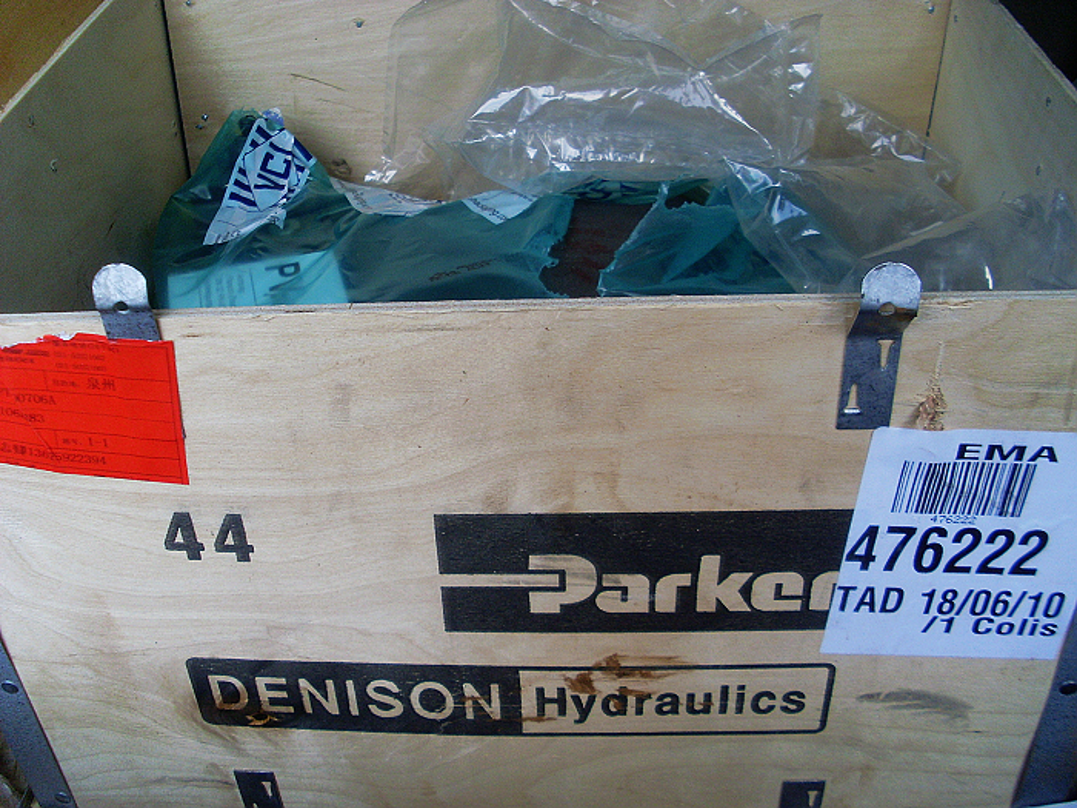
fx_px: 1182
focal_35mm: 38
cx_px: 538
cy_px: 404
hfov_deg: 49.0
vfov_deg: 37.7
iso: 80
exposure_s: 1/250
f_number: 3
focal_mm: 6.3
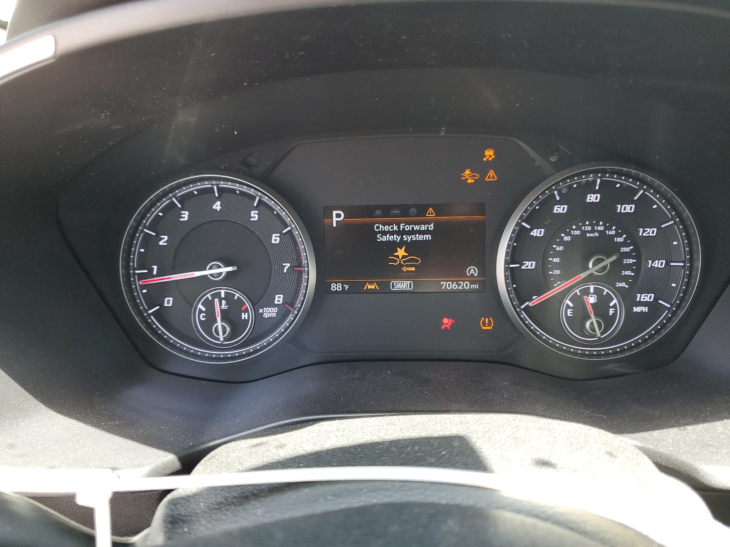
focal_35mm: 26
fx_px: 548
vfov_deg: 53.1
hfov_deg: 67.3
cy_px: 274
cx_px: 365
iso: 77
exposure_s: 1/120
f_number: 1.5
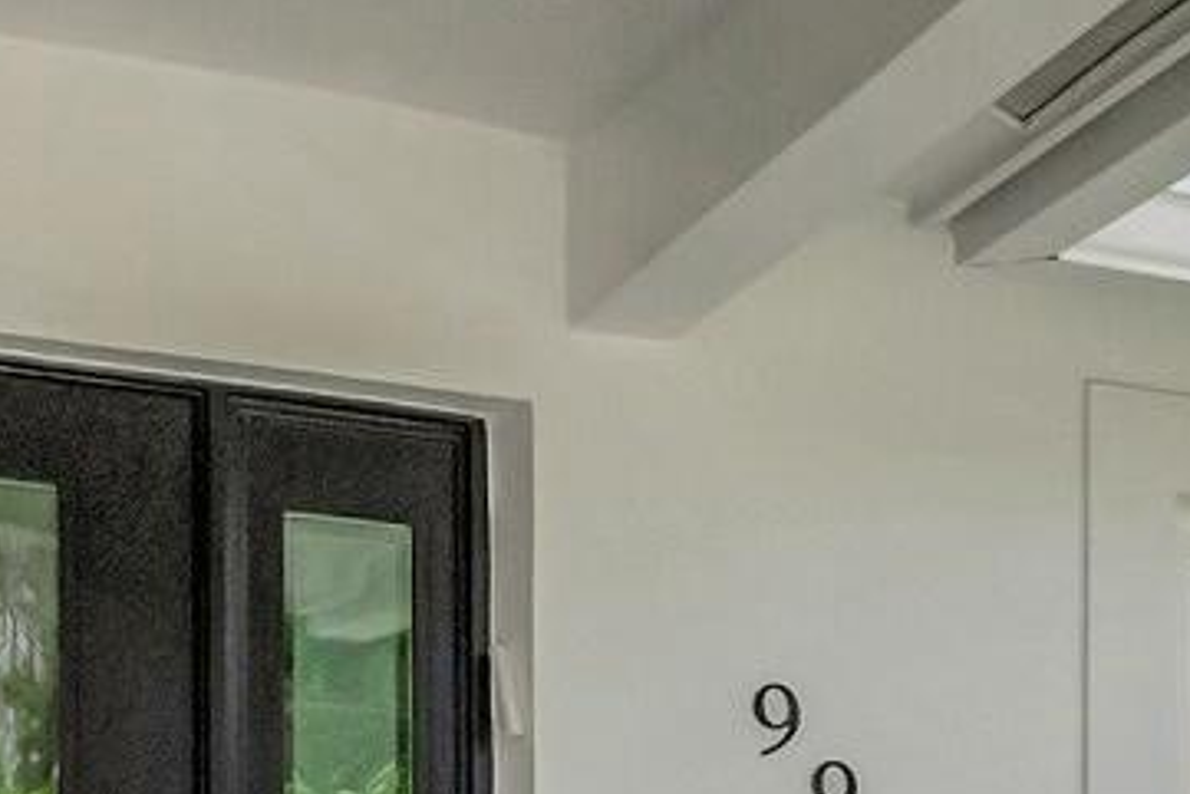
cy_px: 1214
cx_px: 1361
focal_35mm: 85
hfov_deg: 22.4
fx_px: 2811
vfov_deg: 14.9
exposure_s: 1/2500
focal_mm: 10
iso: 640
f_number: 8
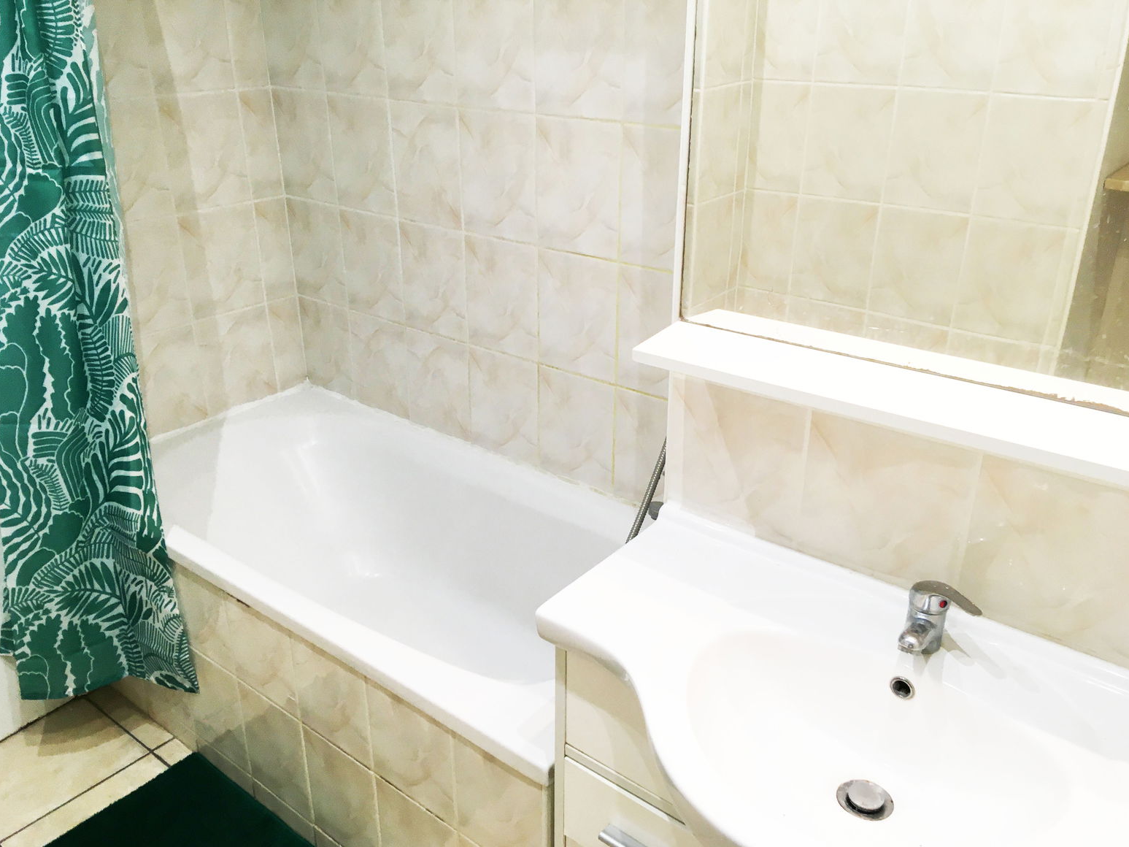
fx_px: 978
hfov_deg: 60.0
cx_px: 558
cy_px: 426
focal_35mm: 30
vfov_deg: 46.8
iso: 32
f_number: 2.2
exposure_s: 1/33
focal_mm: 4.15
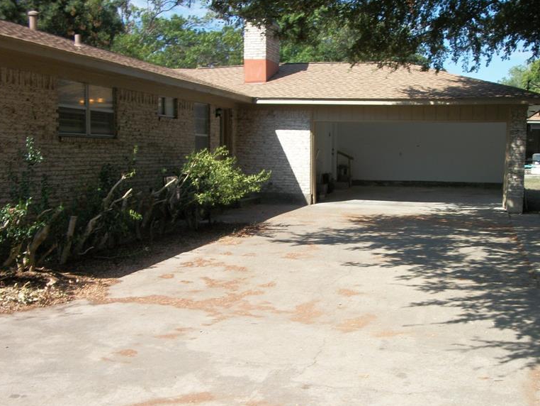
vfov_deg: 33.5
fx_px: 671
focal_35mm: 43
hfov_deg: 43.5
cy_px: 244
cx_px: 336
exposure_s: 1/125
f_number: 8.8
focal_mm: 5.7
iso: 80
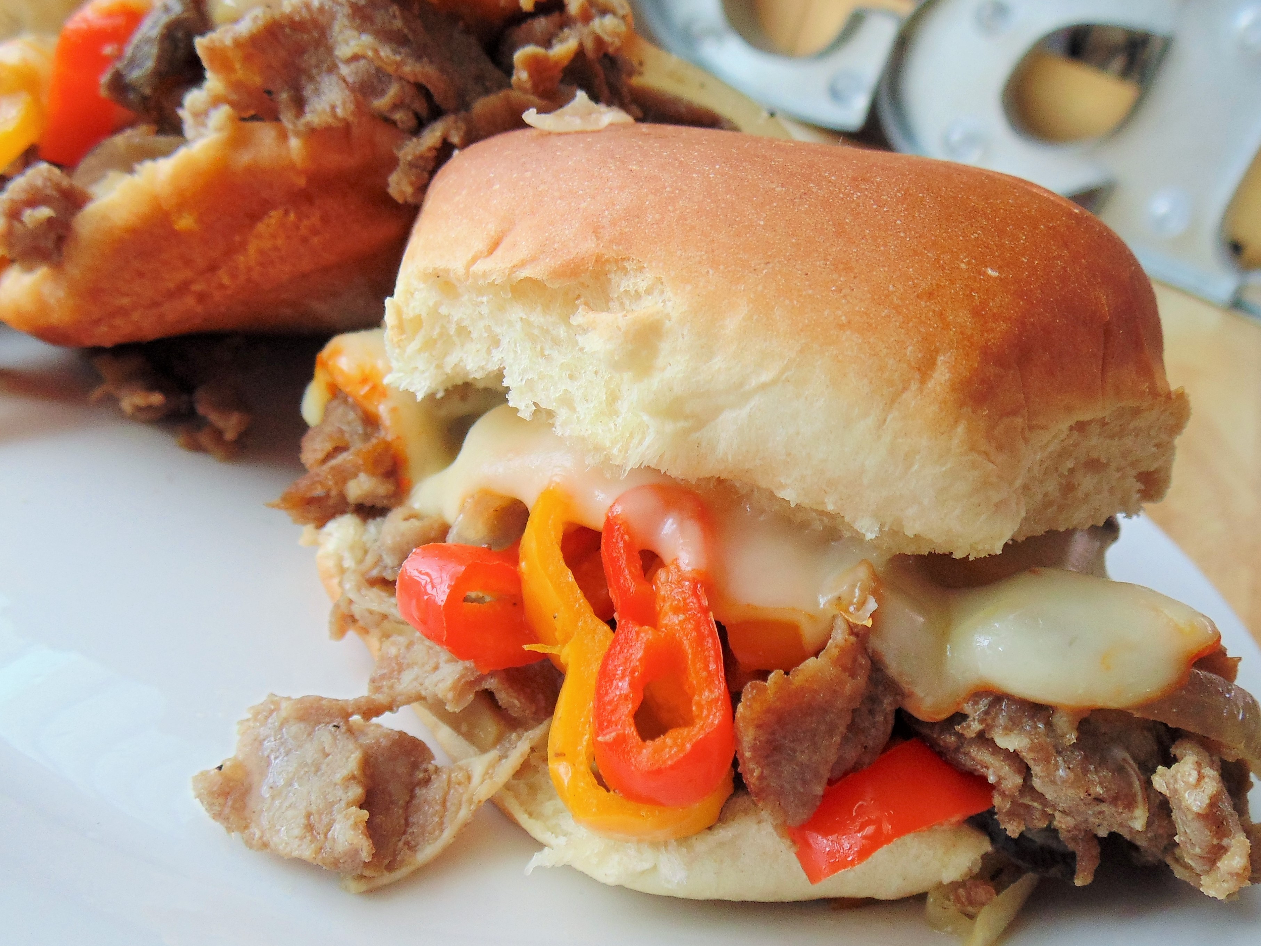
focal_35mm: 22
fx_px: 802
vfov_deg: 61.1
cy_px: 473
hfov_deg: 76.4
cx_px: 630
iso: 80
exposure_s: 1/60
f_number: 3.1
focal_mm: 4
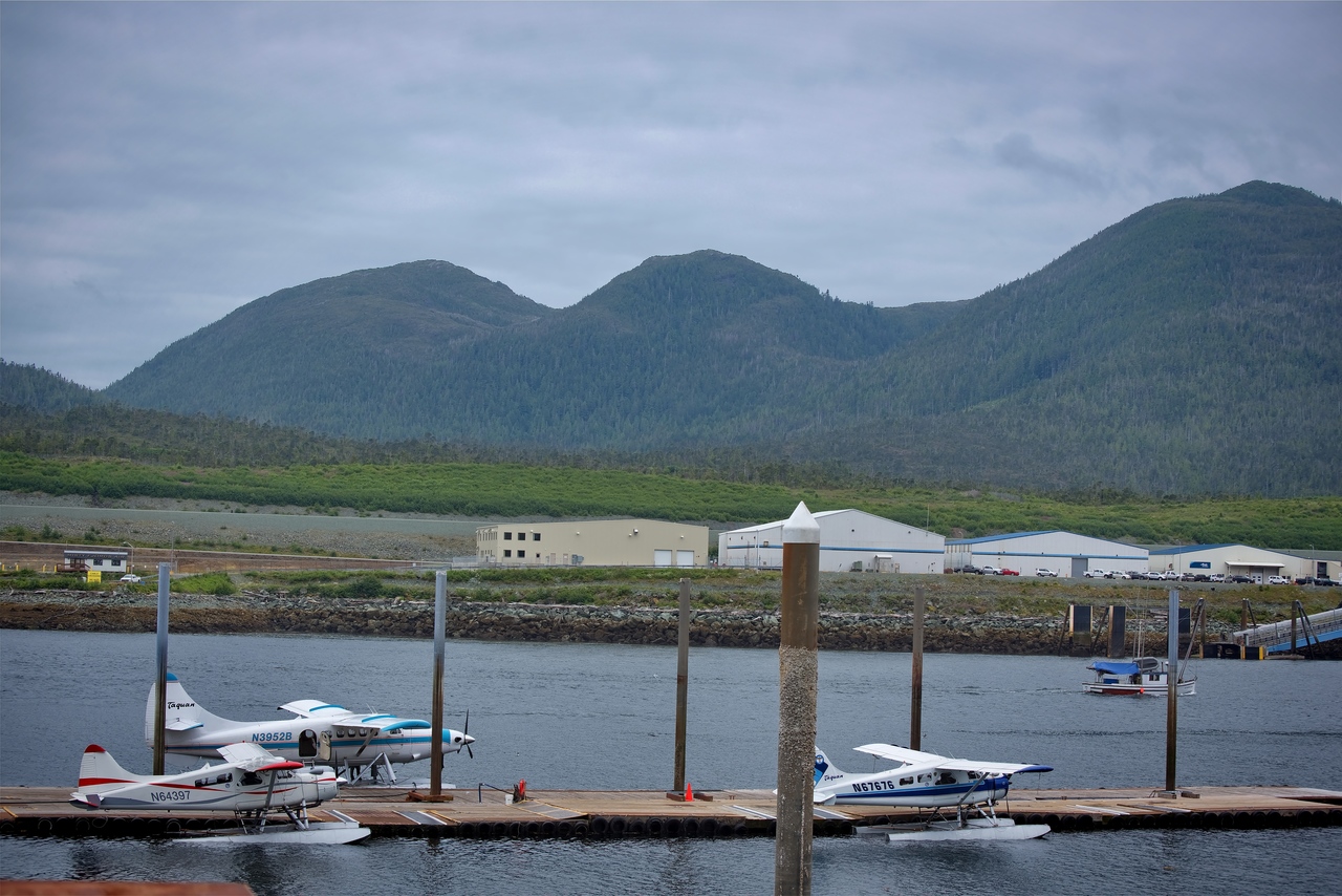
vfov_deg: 19.5
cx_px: 671
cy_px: 448
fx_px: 2610
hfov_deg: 28.8
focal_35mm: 70
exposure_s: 1/200
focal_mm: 70
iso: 100
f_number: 7.1
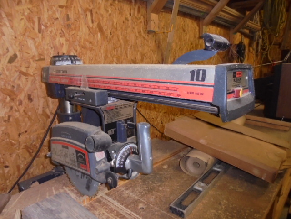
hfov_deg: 67.3
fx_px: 219
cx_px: 146
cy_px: 110
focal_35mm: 26
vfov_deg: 53.1
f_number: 3.5
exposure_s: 1/30
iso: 320
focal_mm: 4.6
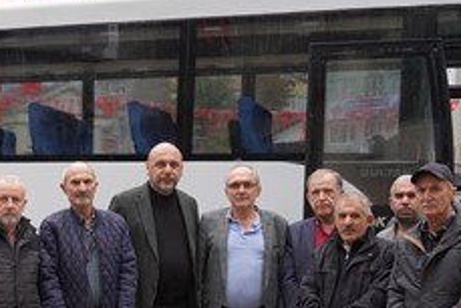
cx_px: 12
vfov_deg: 17.5
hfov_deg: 25.5
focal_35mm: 76
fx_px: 974
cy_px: 324
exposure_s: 1/160
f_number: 4
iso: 320
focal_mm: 29
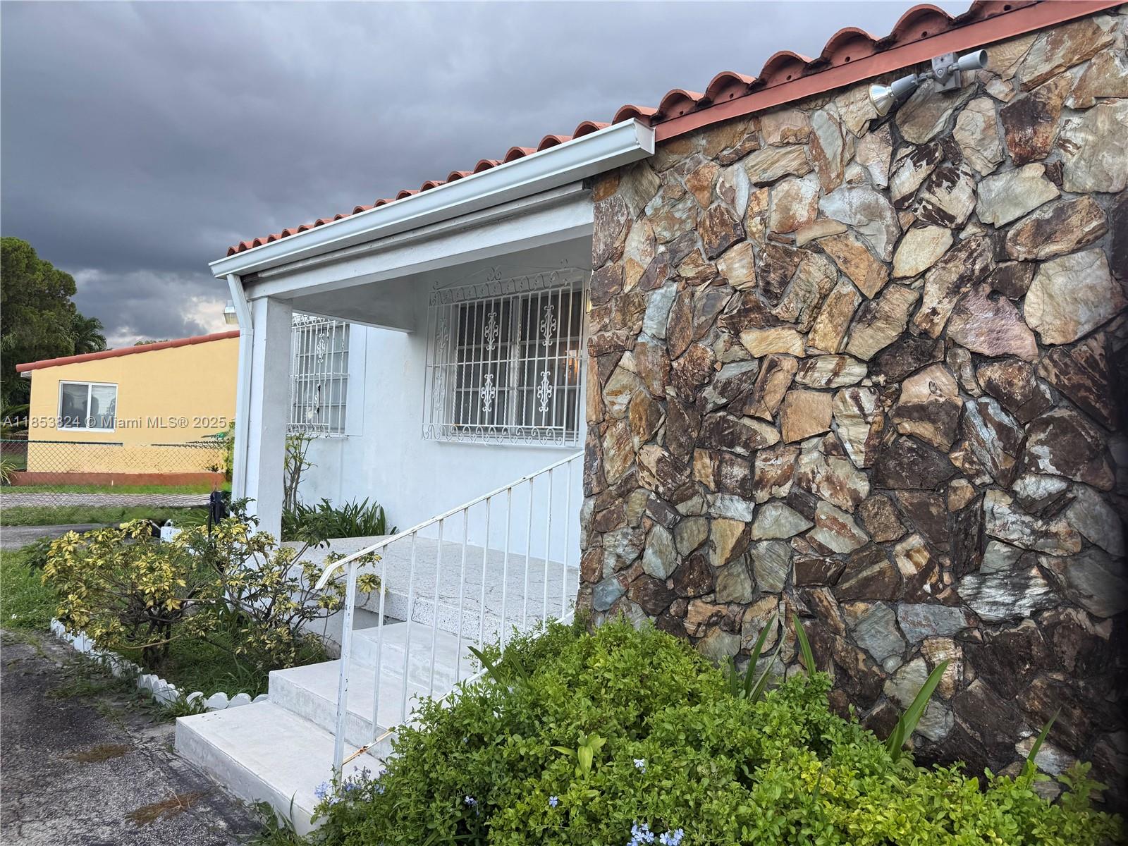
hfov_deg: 71.6
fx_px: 782
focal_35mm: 24
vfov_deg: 56.8
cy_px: 423
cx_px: 564
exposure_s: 1/416
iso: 80
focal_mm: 6.76
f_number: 1.78
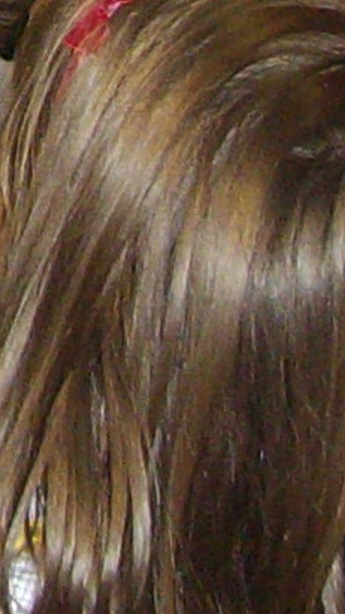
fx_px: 4768
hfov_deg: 4.1
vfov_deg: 7.0
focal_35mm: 293
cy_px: -801
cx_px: -396
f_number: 2.7
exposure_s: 1/50
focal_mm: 6
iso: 160
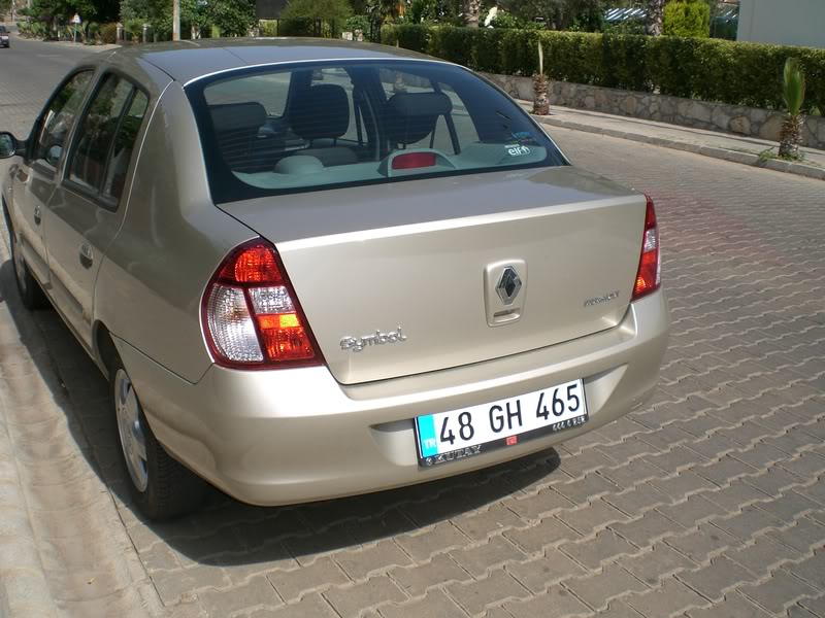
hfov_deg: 49.0
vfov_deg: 37.7
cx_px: 412
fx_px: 906
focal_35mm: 38
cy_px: 309
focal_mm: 6.3
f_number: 4.4
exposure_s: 1/500
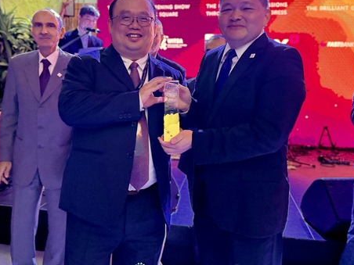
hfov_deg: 53.9
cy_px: 102
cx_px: 163
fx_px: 348
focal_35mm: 34
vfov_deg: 41.5
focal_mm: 6.76
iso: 800
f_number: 1.78
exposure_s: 1/60
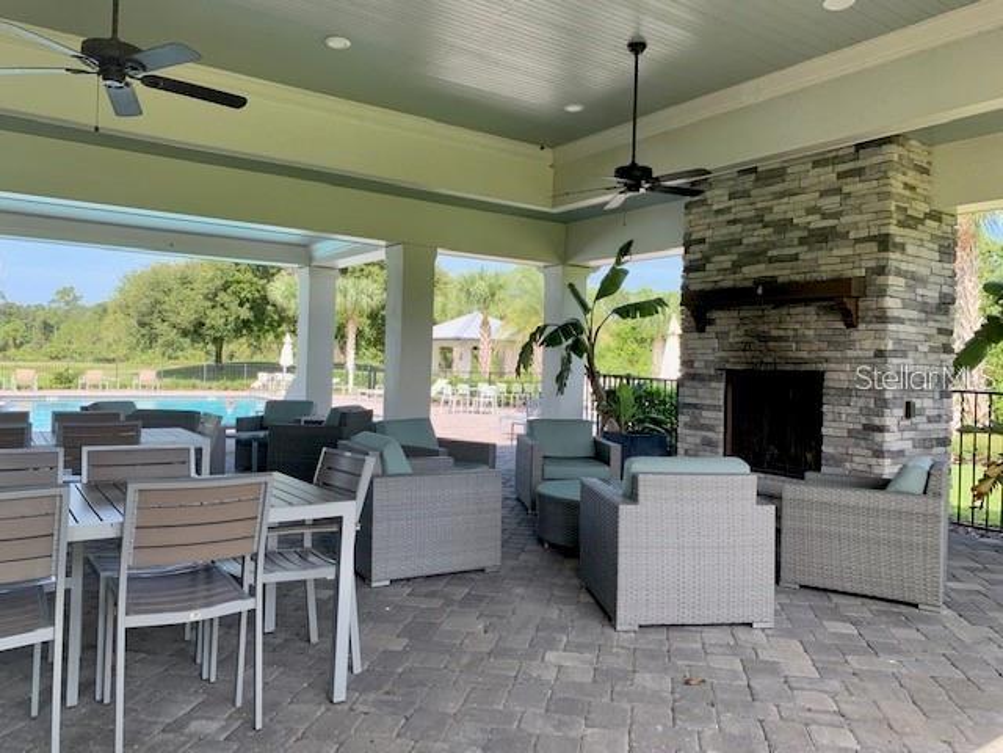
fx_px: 753
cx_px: 502
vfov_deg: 53.1
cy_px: 376
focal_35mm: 26
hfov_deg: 67.3
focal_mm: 4.25
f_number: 1.8
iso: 25
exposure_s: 1/317
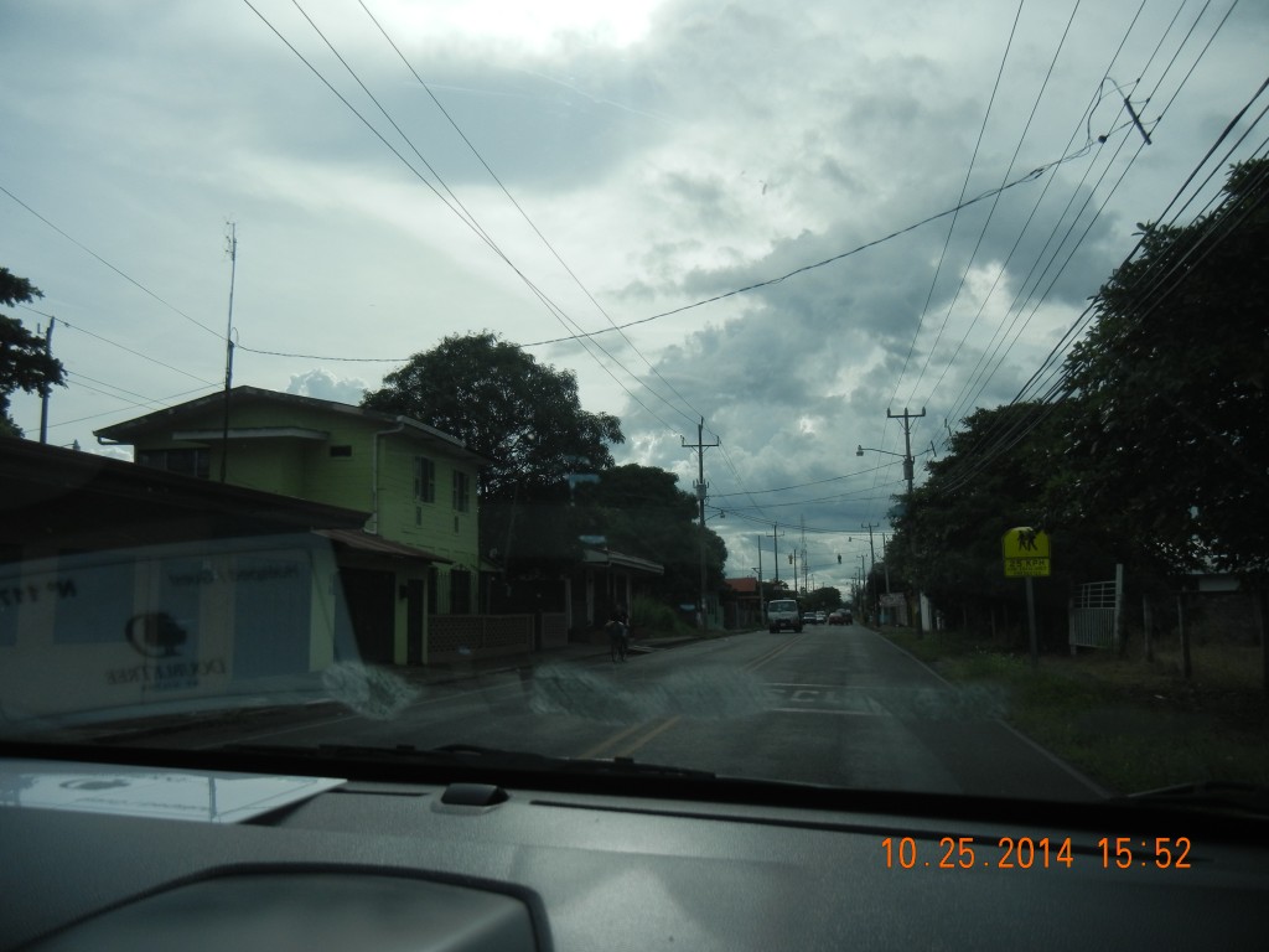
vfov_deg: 46.8
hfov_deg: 60.0
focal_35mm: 30
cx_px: 634
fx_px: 1100
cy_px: 476
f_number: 7
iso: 160
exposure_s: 1/805
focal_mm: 5.4
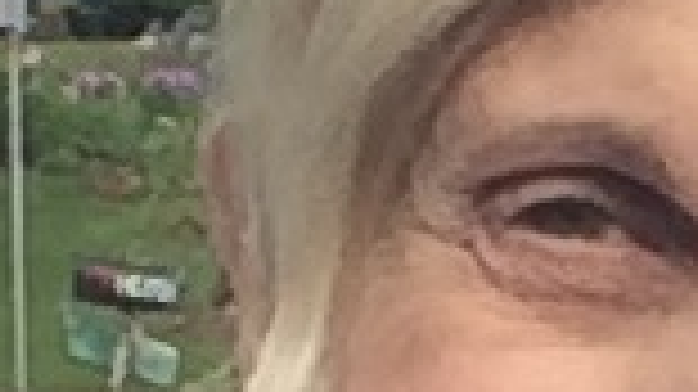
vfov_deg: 10.0
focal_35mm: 121
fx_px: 2238
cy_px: 261
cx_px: 601
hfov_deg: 17.5
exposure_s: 1/989
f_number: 2.2
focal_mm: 4.15
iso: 32
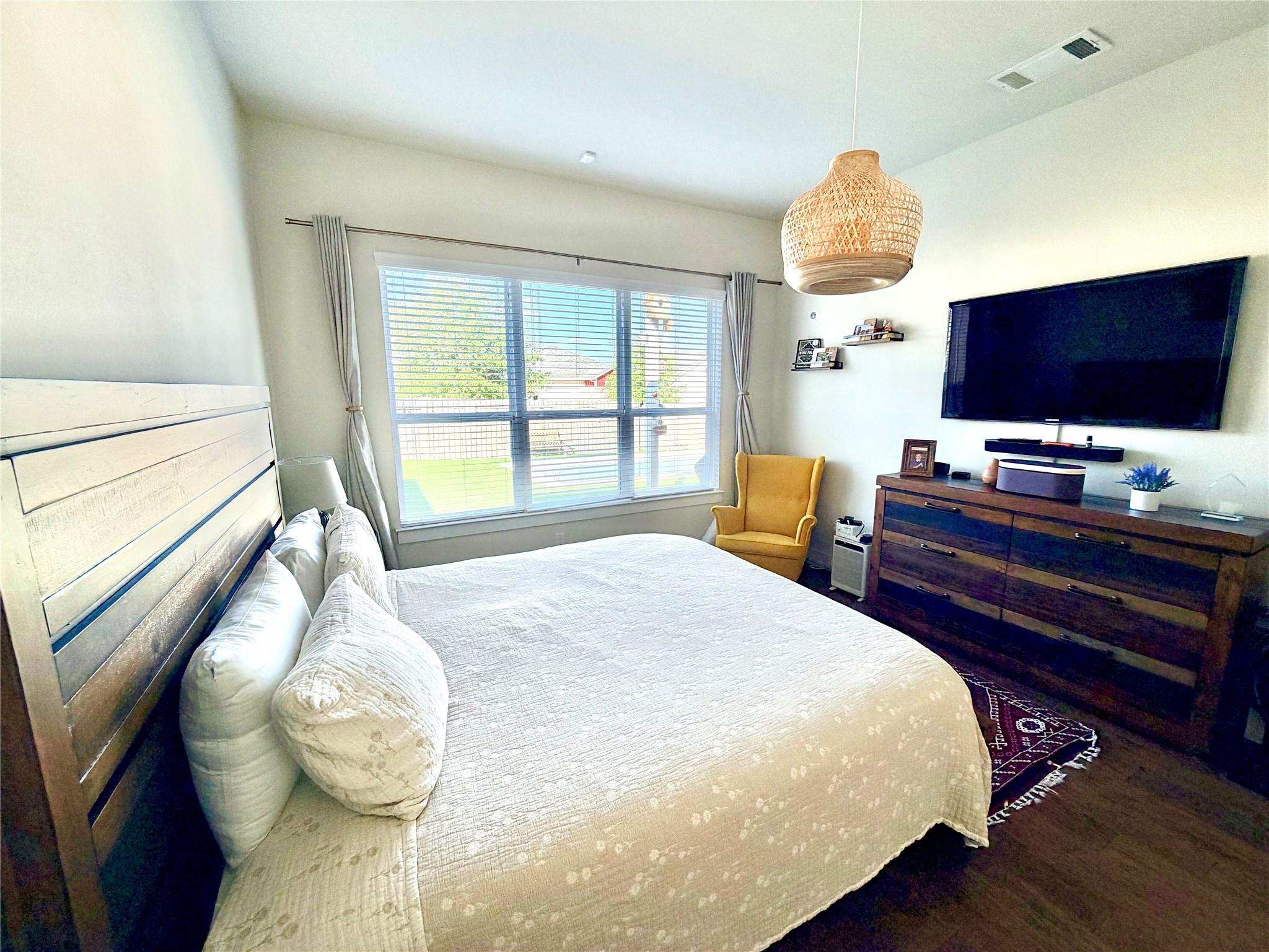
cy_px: 476
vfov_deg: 85.7
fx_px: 513
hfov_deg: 102.1
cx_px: 634
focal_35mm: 14
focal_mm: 2.22
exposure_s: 1/166
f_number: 2.2
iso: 40
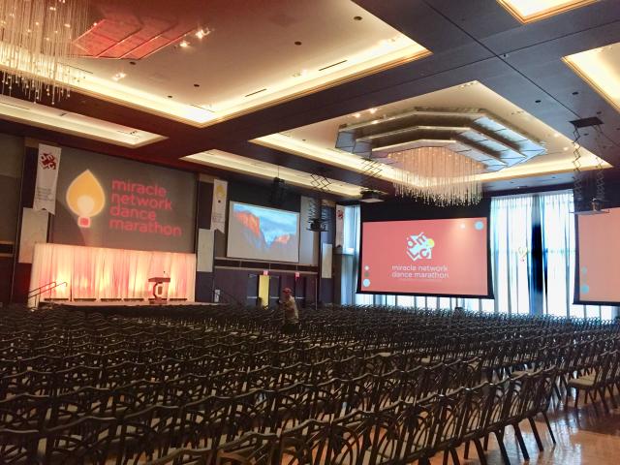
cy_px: 232
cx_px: 310
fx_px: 519
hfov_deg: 61.7
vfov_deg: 48.2
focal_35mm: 29
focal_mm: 4.15
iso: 200
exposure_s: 1/30
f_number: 2.2
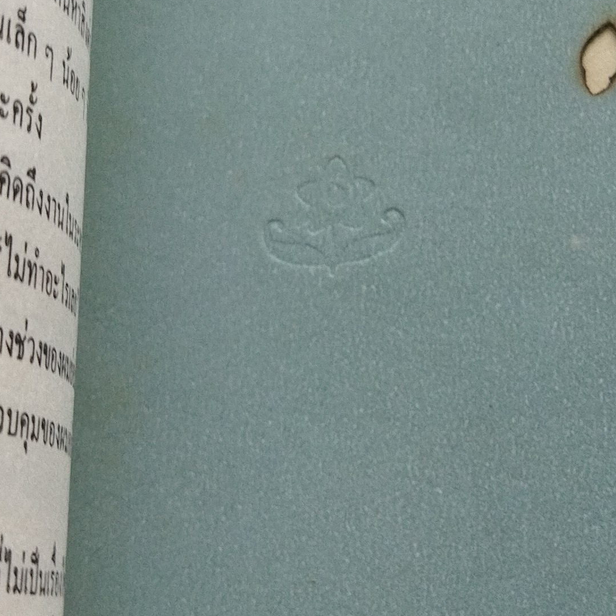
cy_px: 283
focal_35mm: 88
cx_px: 408
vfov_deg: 19.7
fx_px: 1772
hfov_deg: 19.7
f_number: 1.79
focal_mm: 4.71
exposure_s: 1/60
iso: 181
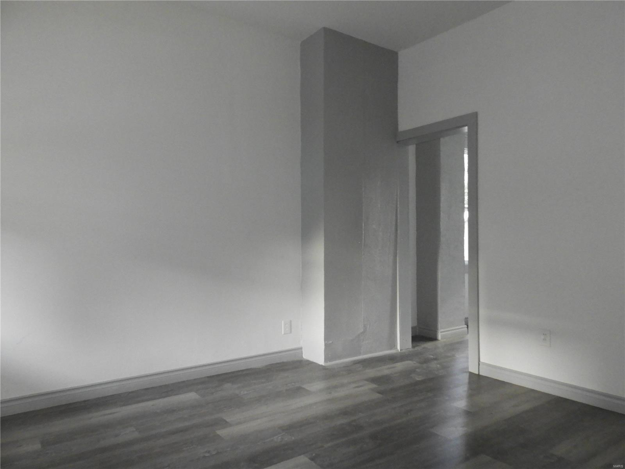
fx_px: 433
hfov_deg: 71.6
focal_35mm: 24
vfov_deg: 56.8
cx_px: 312
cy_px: 234
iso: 800
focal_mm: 4.3
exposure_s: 1/6
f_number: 3.3
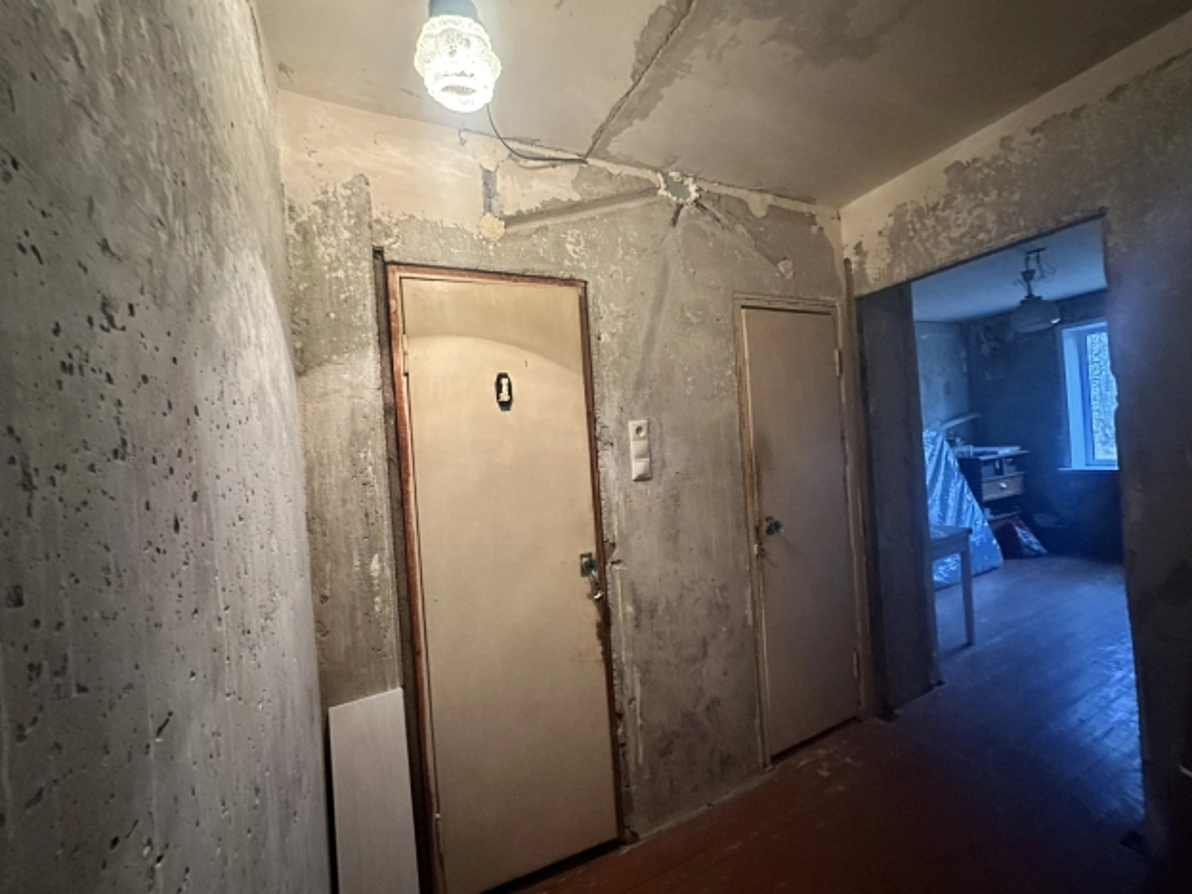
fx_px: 482
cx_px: 596
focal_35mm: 14
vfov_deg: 85.7
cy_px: 447
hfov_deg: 102.1
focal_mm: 2.22
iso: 1250
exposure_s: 1/50
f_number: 2.2
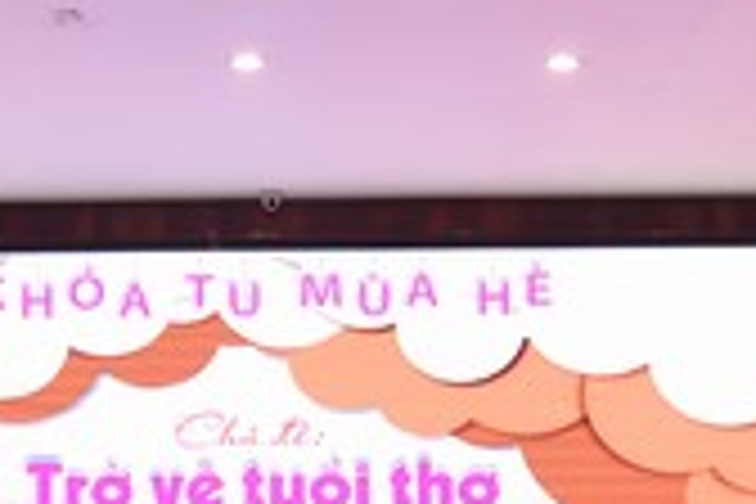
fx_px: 1953
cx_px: 207
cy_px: 612
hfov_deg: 21.8
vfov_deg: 14.2
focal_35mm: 93
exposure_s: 1/125
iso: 2000
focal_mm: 24
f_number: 5
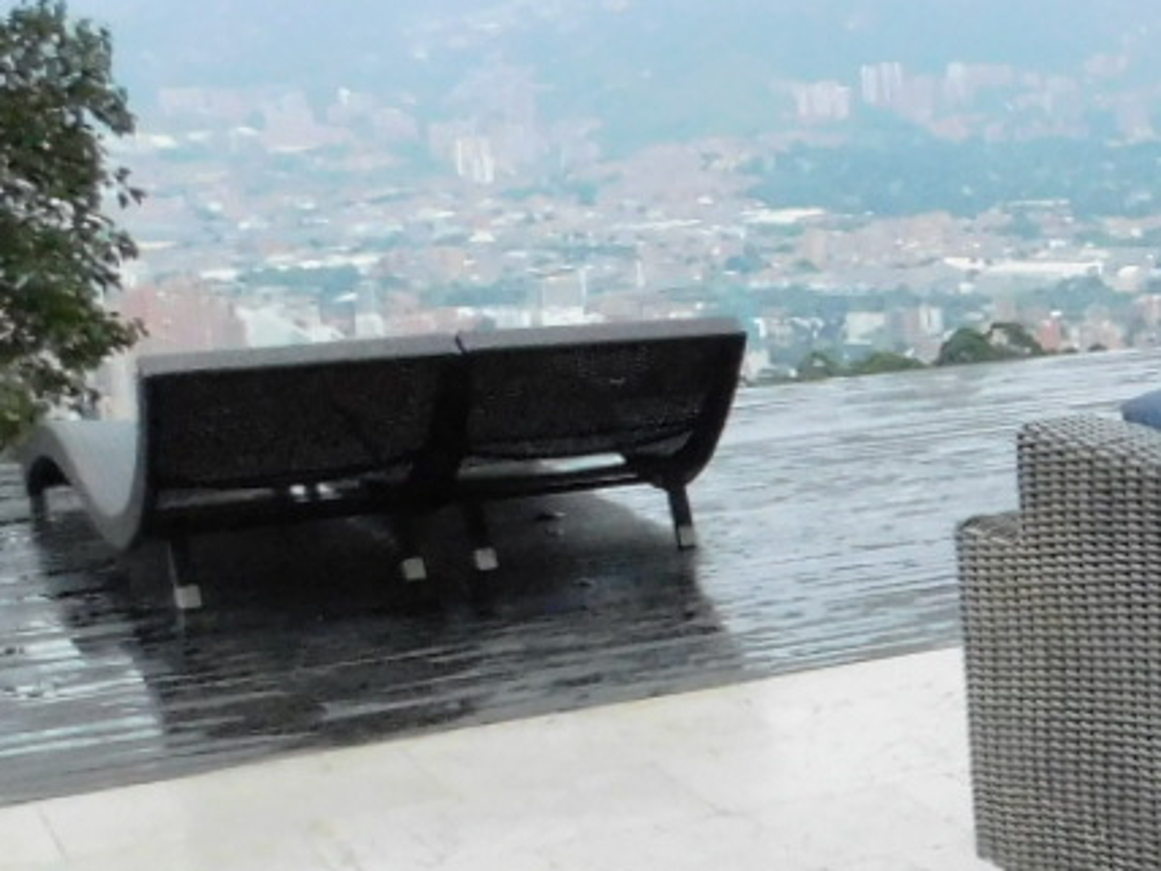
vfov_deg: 17.1
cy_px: 562
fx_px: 2884
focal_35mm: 86
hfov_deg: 19.3
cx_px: 1847
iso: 800
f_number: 6
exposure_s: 1/800
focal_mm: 4
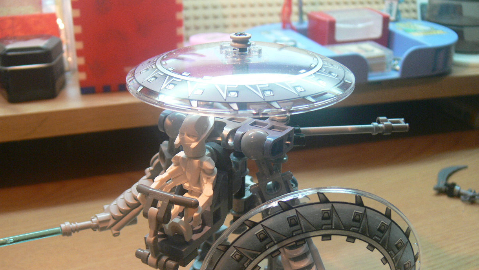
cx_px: 231
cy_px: 189
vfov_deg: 29.4
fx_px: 508
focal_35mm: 40
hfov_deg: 50.5
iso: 125
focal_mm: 7.4
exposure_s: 1/30
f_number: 2.8
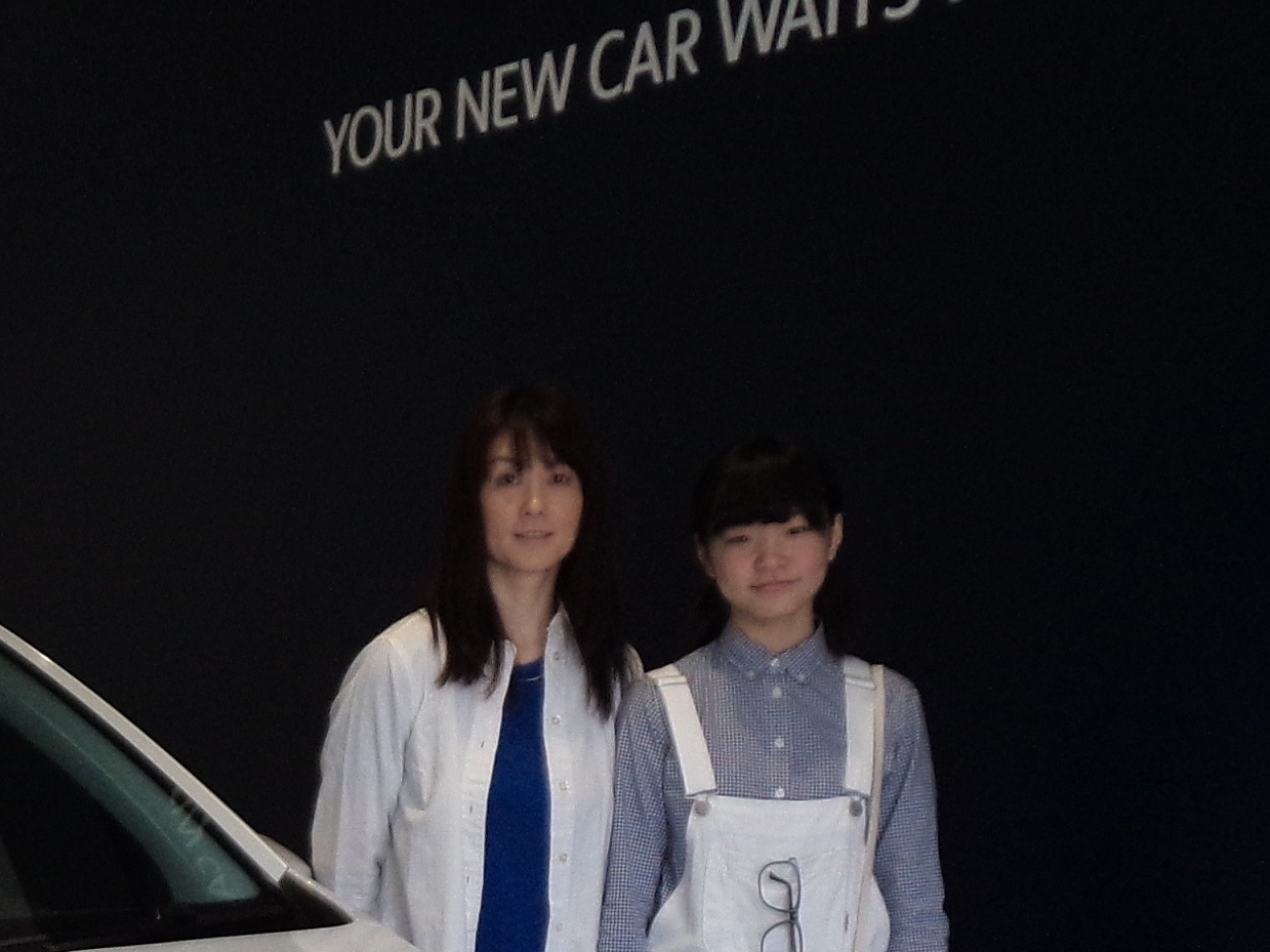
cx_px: 149
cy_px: 1123
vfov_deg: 19.3
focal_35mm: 72
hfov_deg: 26.2
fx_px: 2641
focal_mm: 4.6
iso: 200
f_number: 3.3
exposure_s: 1/200
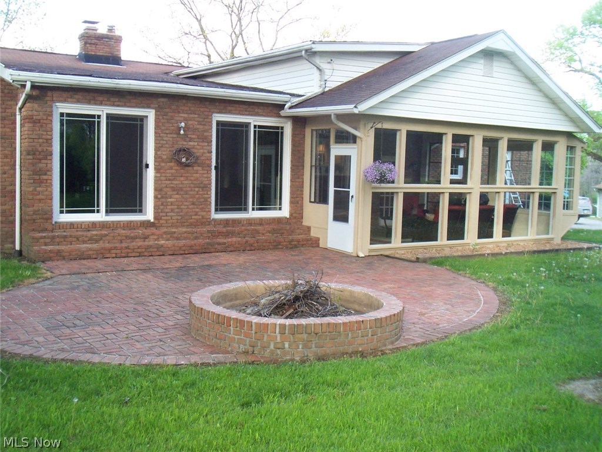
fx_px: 678
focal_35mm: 39
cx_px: 301
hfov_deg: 47.9
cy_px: 226
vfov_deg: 36.8
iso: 200
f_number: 3.9
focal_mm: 6.4
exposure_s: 1/80
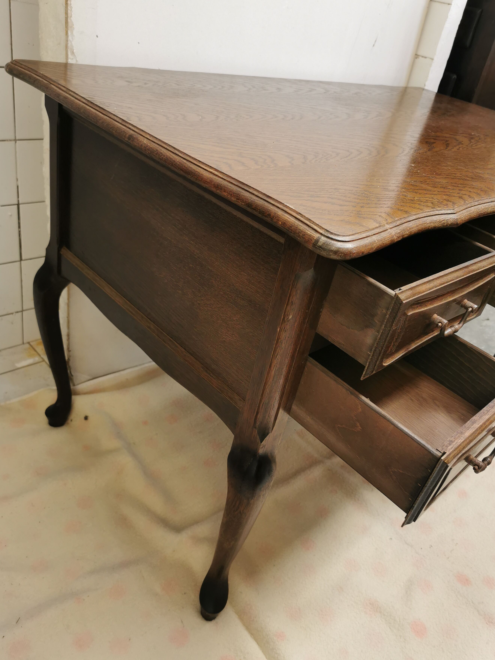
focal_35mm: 28
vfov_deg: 63.4
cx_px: 244
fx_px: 534
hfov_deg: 49.7
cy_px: 330
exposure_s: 1/120
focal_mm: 5.56
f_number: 1.6
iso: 100
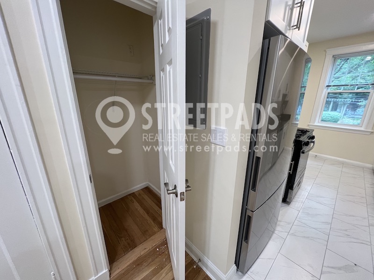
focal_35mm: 13
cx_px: 187
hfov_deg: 106.2
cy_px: 140
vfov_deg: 89.9
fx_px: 140
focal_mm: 1.57
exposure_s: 1/60
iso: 160
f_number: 1.8
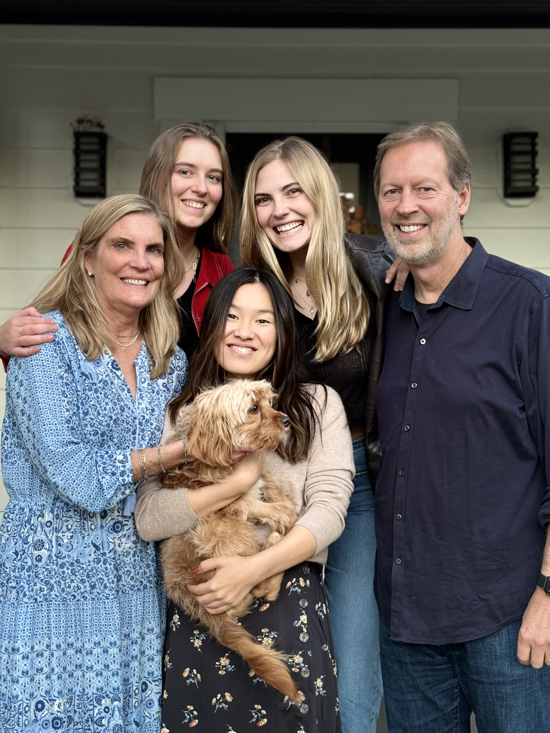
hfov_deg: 30.3
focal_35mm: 48
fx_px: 1017
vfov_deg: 39.7
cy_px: 366
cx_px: 275
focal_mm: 6.86
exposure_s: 1/60
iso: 200
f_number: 1.78
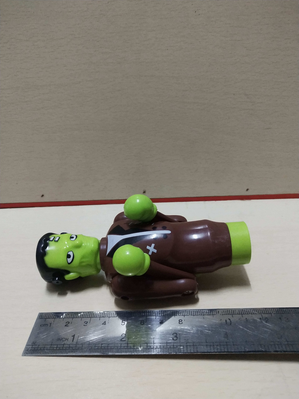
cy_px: 200
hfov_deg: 46.8
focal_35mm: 30
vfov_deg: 60.0
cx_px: 150
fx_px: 346
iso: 717
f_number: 1.8
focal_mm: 3.95
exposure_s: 1/33.3
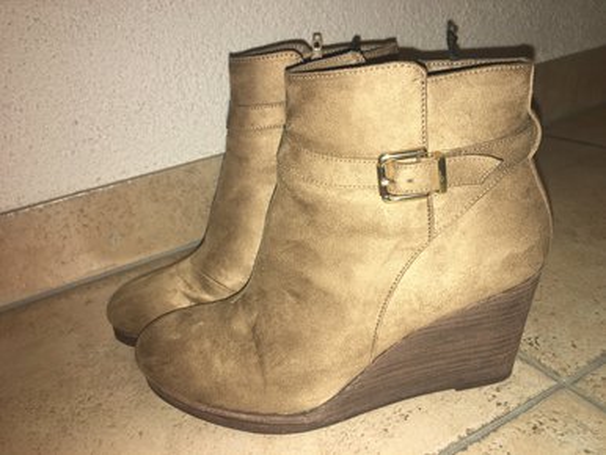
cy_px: 228
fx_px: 508
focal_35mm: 29
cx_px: 303
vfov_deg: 48.3
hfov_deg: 61.6
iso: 25
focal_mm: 4.15
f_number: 2.2
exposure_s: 1/21
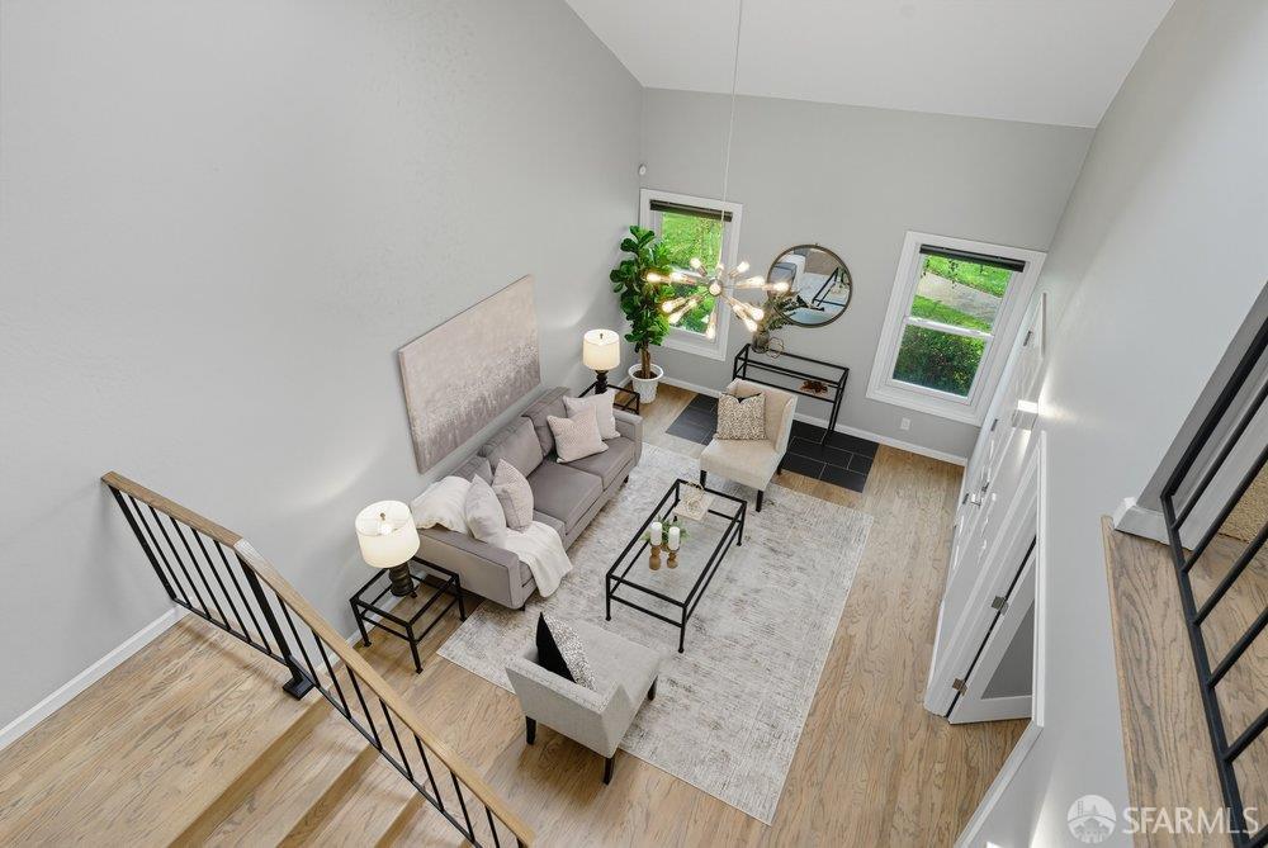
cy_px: 424
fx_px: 670
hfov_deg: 86.8
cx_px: 634
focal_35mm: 19
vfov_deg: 64.7
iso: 400
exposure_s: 1/40
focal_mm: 19
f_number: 8
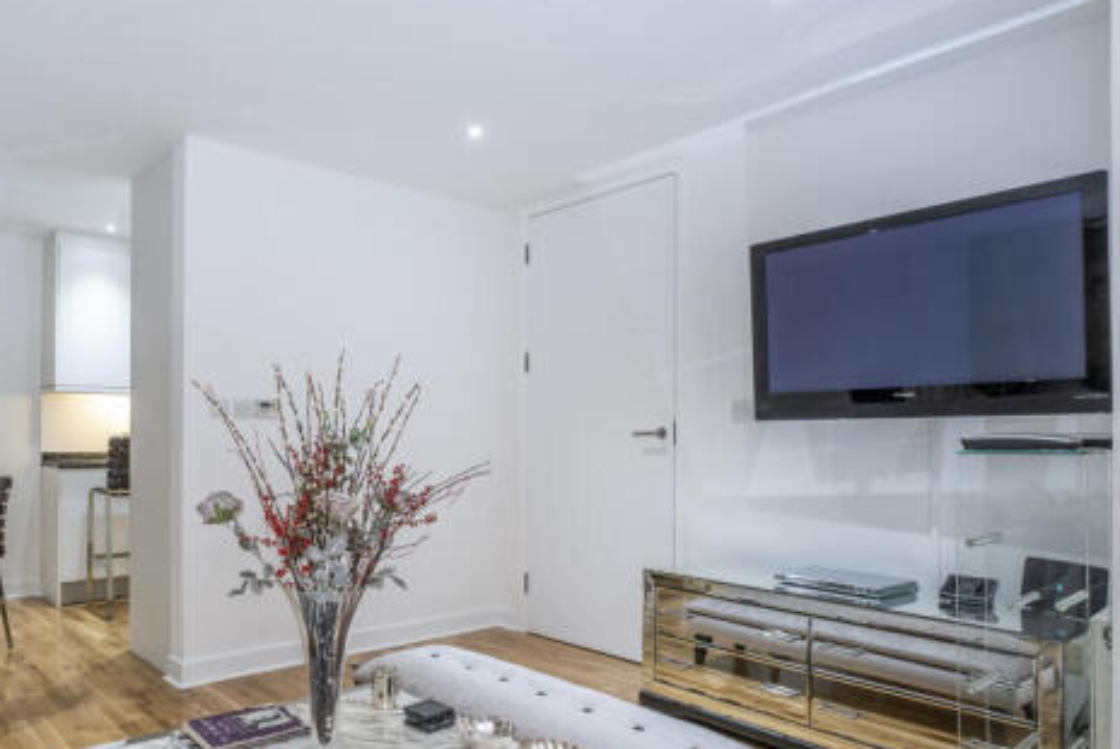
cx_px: 412
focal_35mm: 24
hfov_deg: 72.3
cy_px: 436
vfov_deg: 53.0
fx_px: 747
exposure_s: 1/8
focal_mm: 11
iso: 200
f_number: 8
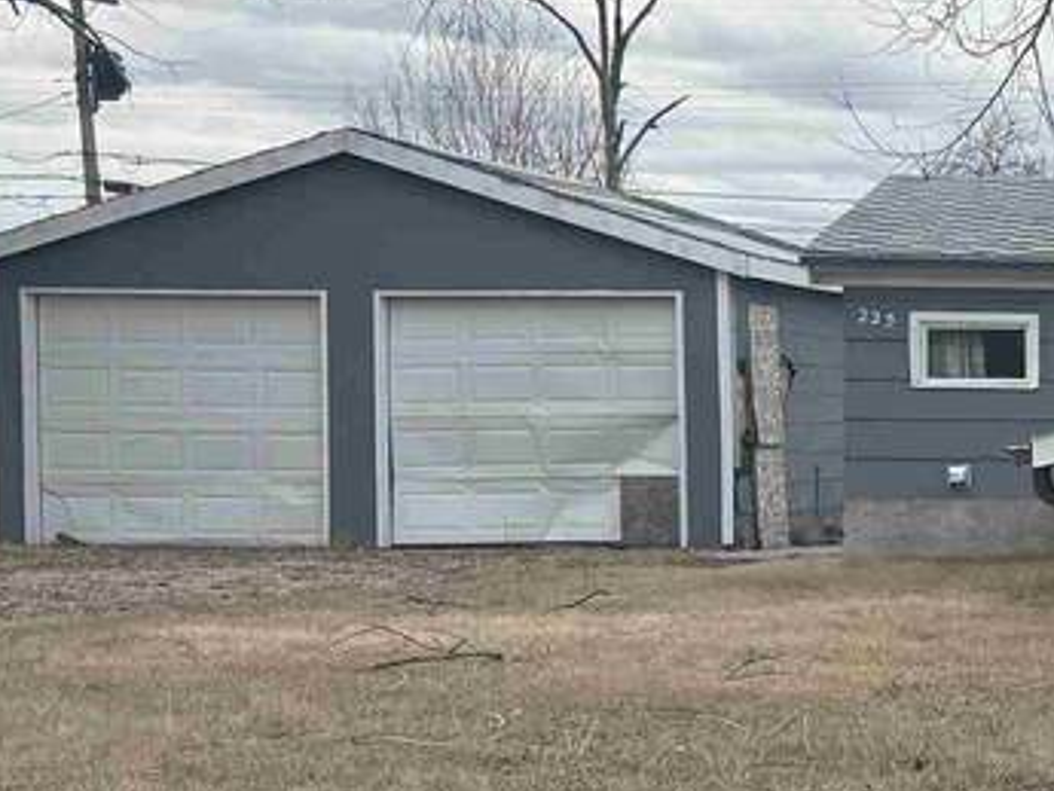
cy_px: 516
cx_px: 1650
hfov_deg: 18.9
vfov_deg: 16.6
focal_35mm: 89
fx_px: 2711
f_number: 1.78
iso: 125
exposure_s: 1/121
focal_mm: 6.76
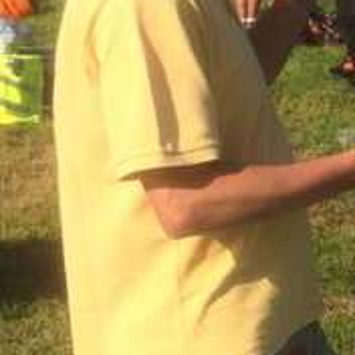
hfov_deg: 14.0
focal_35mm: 119
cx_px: 476
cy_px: 32
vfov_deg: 14.5
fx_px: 1381
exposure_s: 1/2160
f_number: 2.2
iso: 40
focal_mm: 4.12
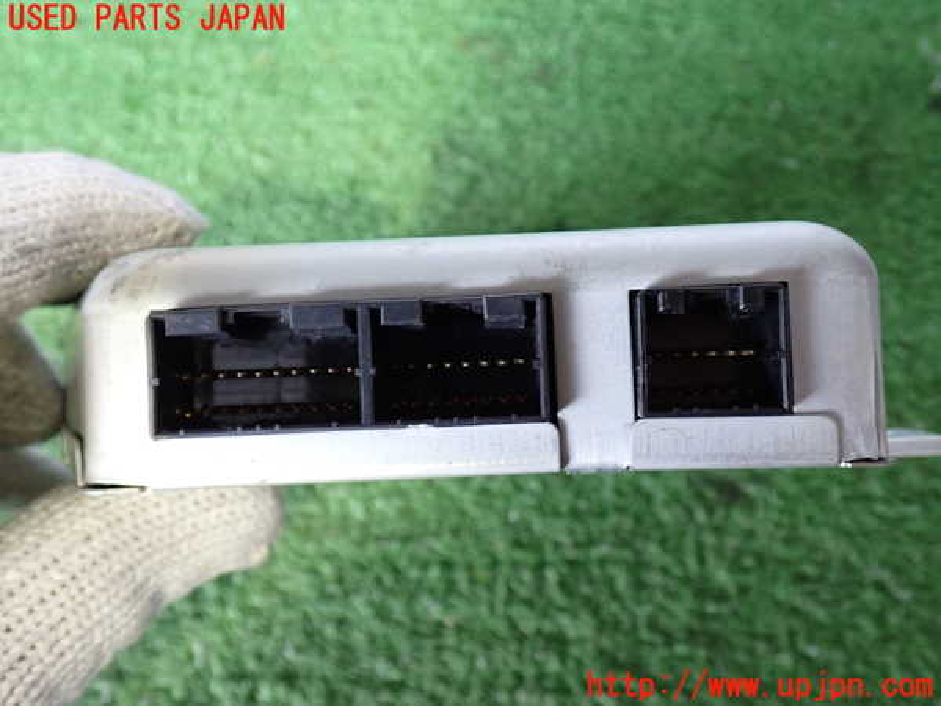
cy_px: 353
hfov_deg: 51.4
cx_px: 470
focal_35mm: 36
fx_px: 979
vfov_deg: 39.7
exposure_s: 1/40
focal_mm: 6.37
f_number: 2.5
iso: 800
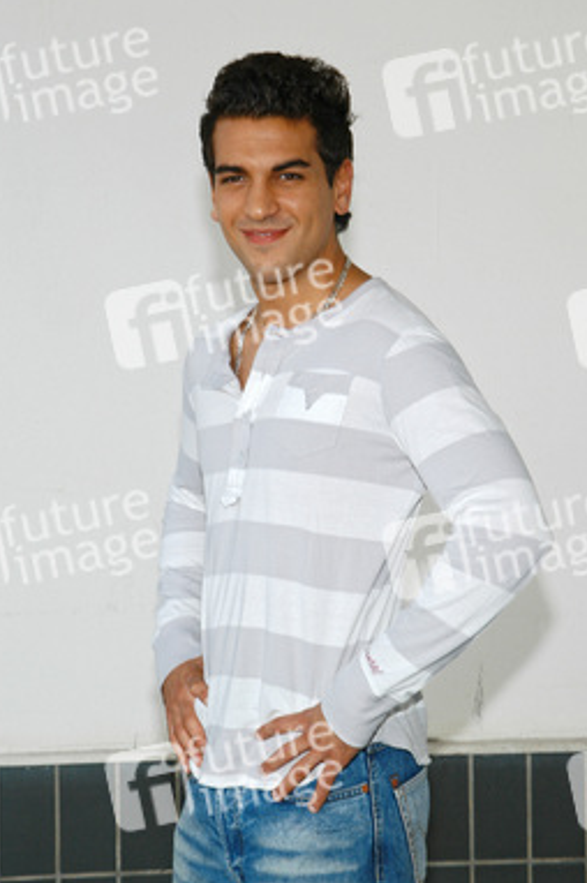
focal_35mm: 110
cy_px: 430
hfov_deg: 12.4
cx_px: 291
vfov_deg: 18.6
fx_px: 2695
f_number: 22
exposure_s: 1/60
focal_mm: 70
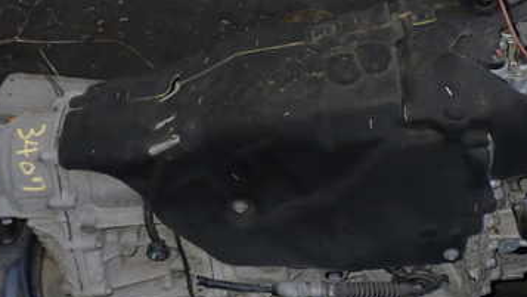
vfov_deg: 21.8
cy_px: 154
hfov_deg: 37.8
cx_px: 301
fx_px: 769
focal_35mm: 55
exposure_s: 1/30
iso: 320
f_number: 6.3
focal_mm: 5.4
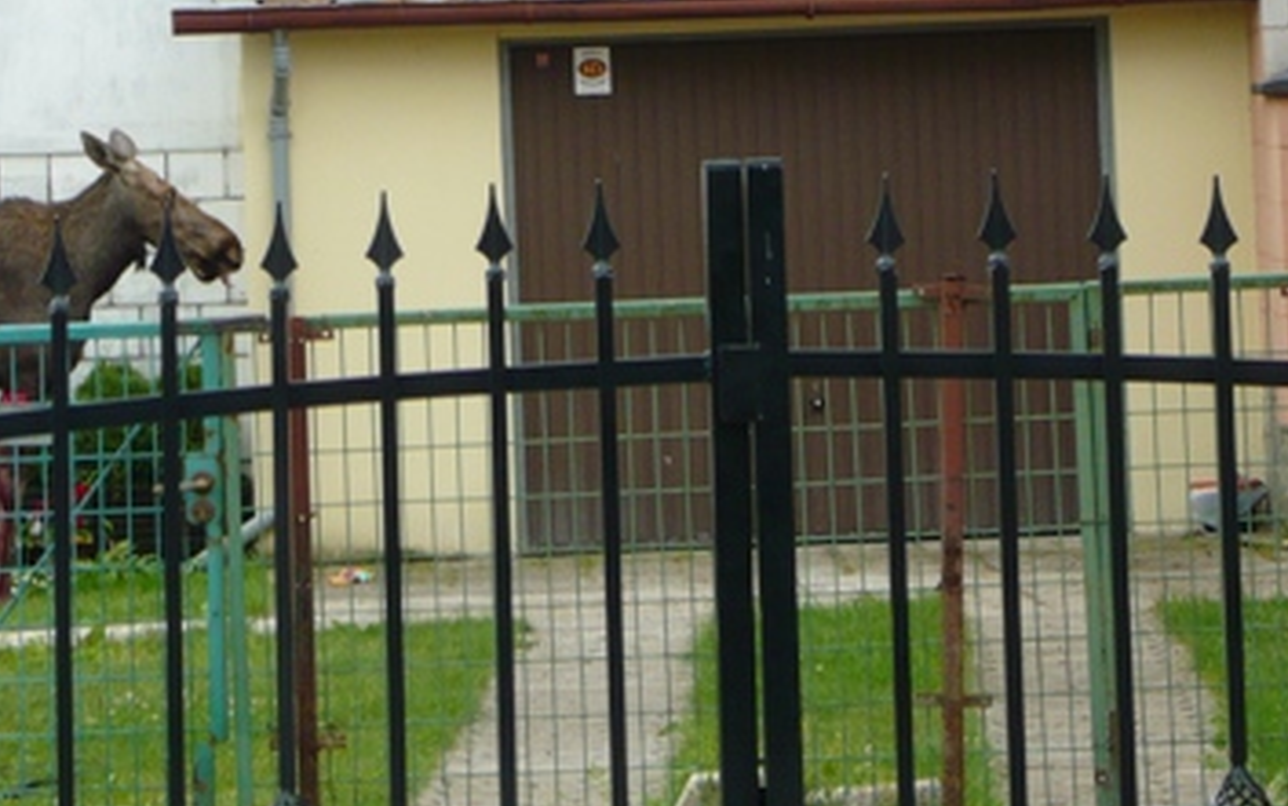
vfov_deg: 6.6
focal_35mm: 200
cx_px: 228
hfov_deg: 10.4
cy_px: 11
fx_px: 7024
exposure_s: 1/200
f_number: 5.1
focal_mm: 16.5
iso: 100
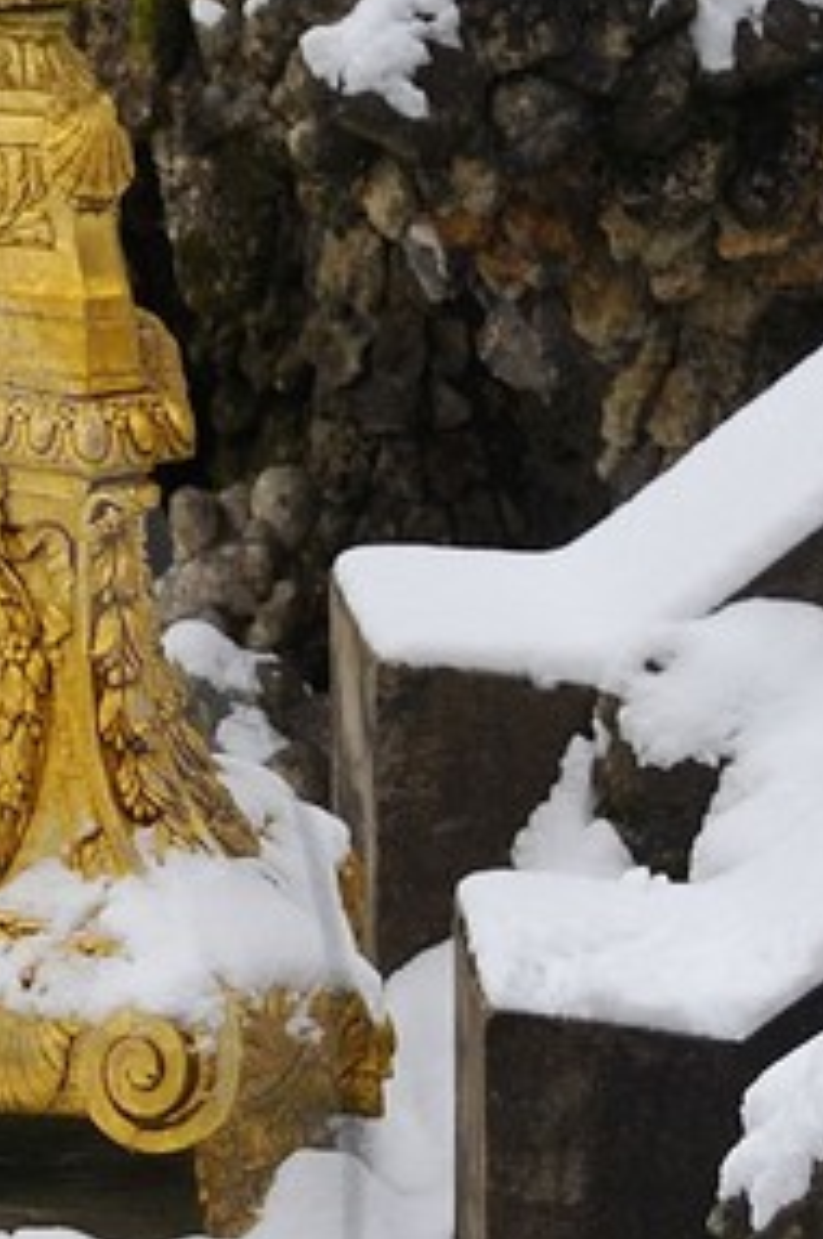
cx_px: -996
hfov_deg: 2.6
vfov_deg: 3.9
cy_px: 1196
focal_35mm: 531
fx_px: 18252
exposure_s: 1/160
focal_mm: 95
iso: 400
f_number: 9
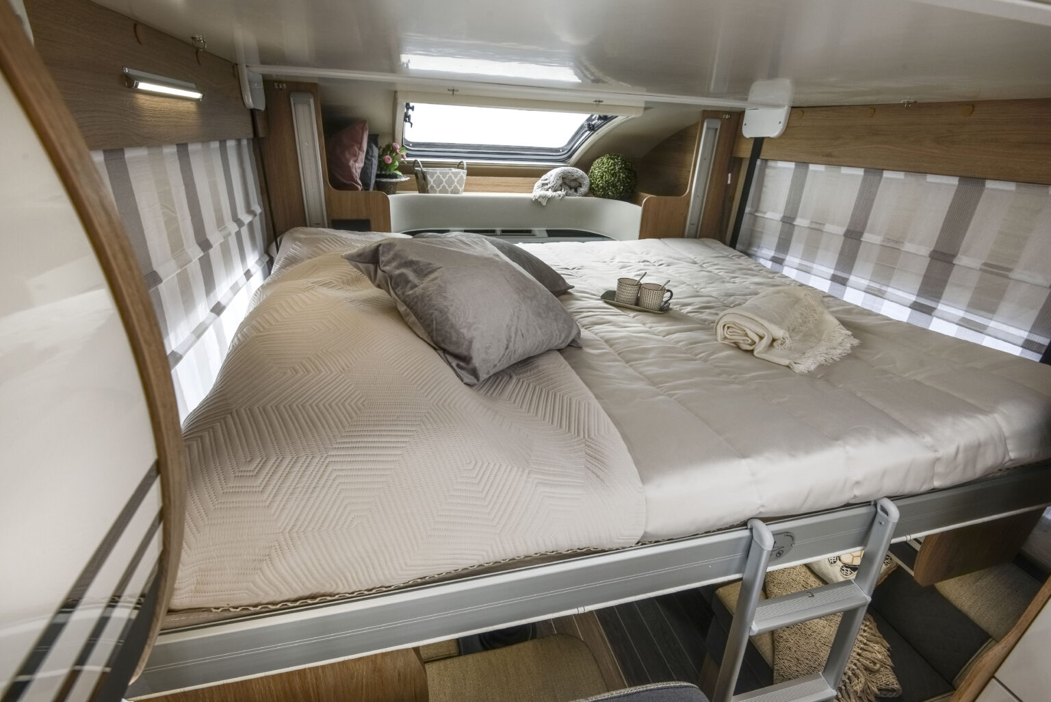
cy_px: 351
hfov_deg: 96.7
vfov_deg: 73.8
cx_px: 526
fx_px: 467
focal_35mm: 16
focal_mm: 16
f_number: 9
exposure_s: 1/40
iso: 140
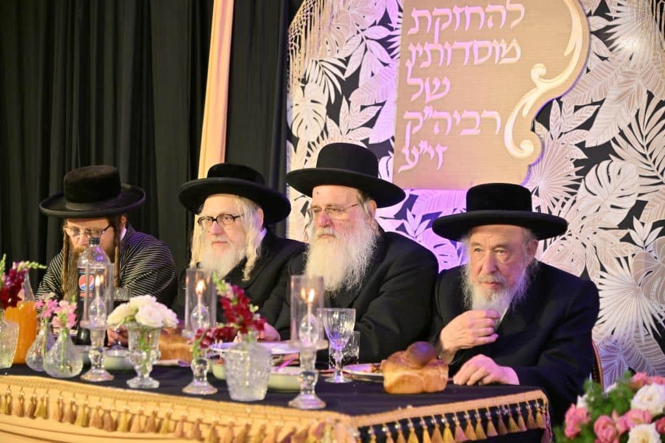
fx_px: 1515
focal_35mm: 82
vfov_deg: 16.7
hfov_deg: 24.8
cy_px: 222
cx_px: 332
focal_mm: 82
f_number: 4
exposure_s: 1/100
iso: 320
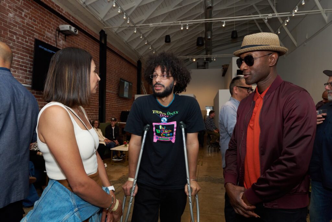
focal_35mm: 21
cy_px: 111
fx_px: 194
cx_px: 166
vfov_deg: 59.5
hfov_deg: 81.2
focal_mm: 21
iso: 2000
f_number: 6.3
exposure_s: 1/250
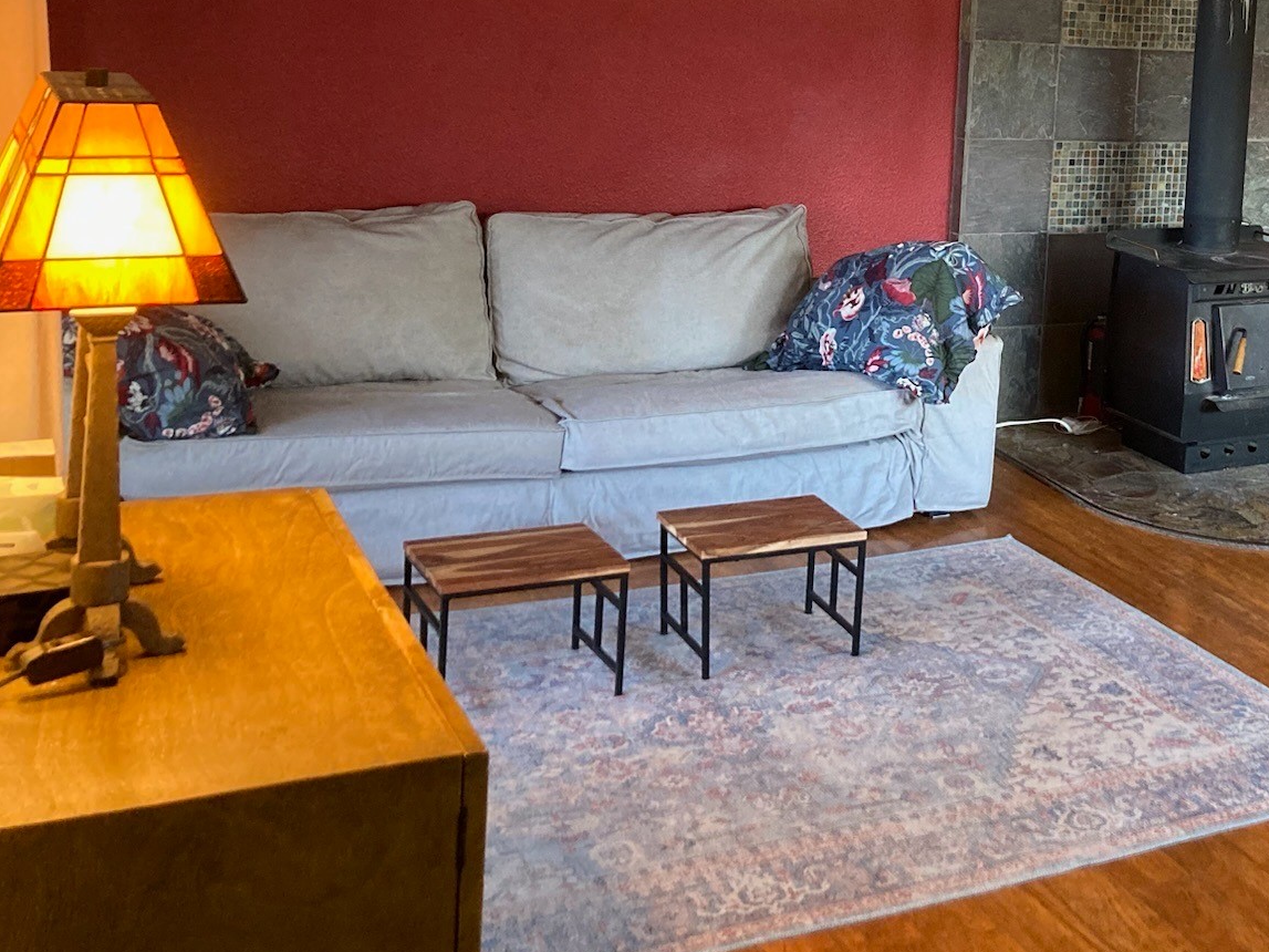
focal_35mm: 50
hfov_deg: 36.0
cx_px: 1132
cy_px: 259
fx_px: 1833
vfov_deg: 28.7
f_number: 1.8
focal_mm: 3.99
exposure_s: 1/40
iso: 320
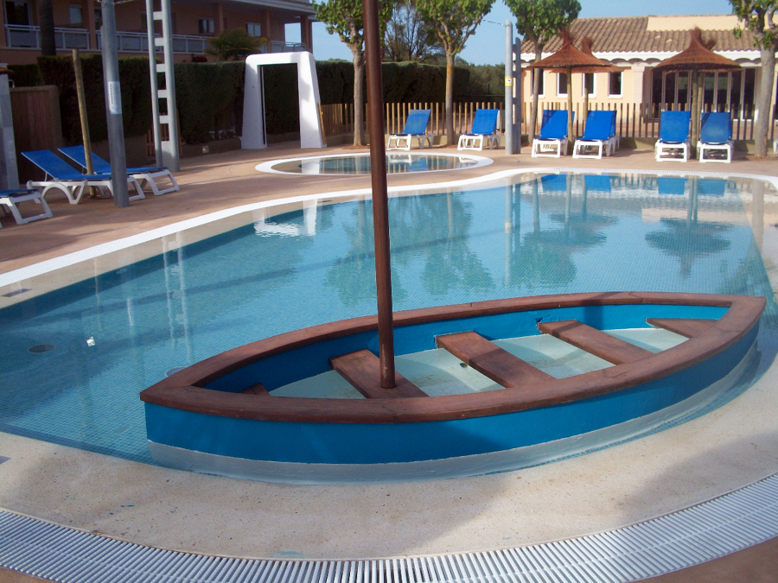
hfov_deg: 52.6
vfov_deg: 40.7
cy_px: 292
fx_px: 787
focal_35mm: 35
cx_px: 389
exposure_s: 1/320
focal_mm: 6.3
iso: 80
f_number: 5.6
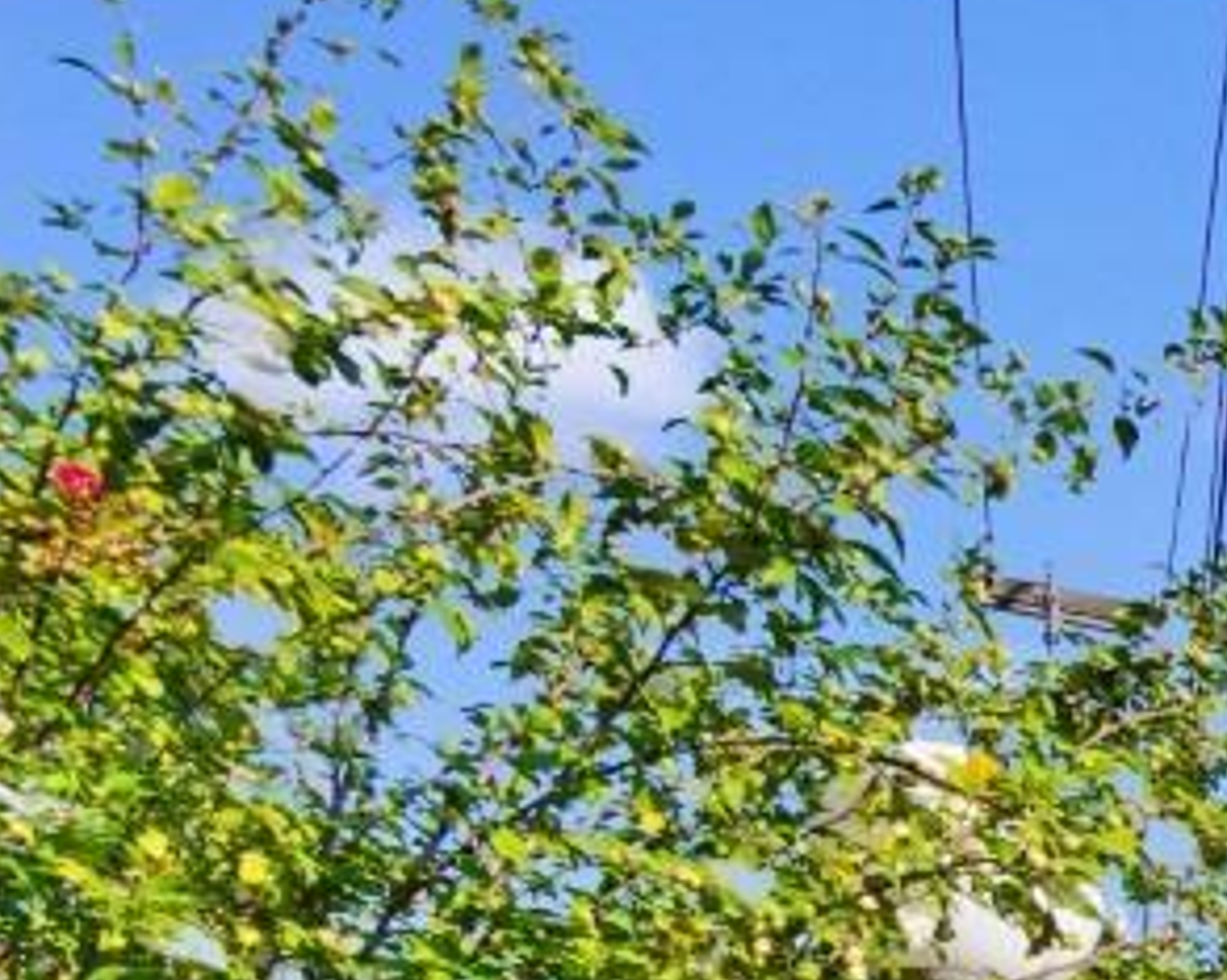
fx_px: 3956
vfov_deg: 11.9
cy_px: 2199
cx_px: 3283
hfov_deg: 12.2
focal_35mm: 109
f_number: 5
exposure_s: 1/100
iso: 100
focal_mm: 14
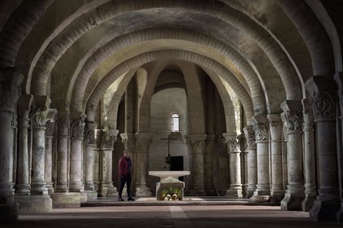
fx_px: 619
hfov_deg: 31.0
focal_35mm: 65
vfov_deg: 20.9
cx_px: 172
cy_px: 114
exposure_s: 5
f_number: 7.1
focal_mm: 65
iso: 200
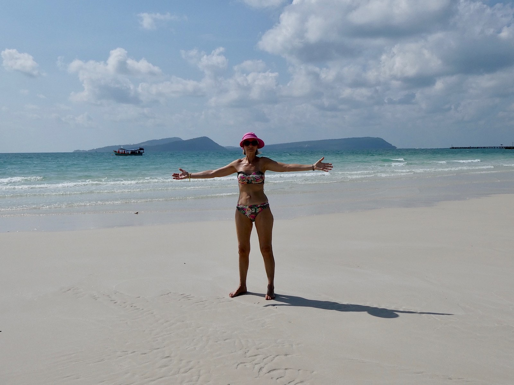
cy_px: 192
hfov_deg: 55.4
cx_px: 257
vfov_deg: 42.9
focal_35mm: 33
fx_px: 490
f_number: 6.3
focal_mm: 5.8
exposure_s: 1/1000
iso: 80
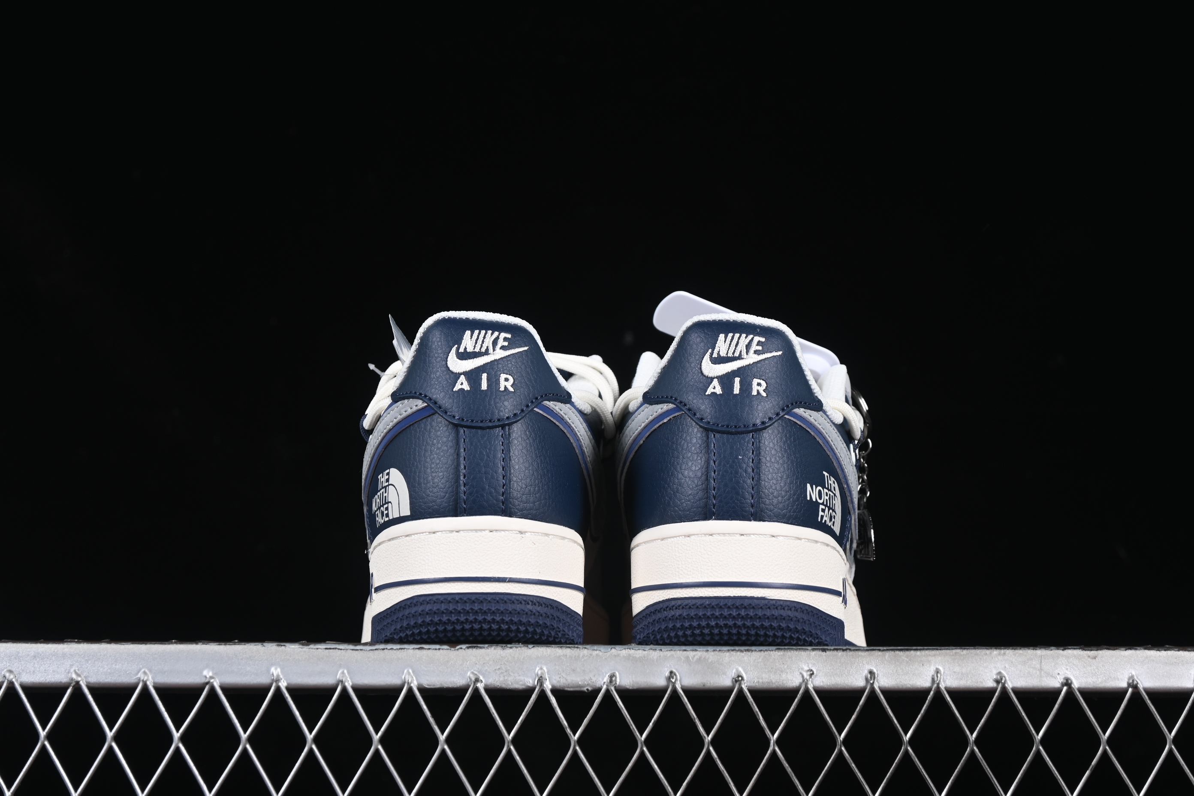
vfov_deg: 18.2
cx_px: 597
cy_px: 398
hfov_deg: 27.0
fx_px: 2487
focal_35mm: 75
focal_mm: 50
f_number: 6.3
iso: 160
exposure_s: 1/80
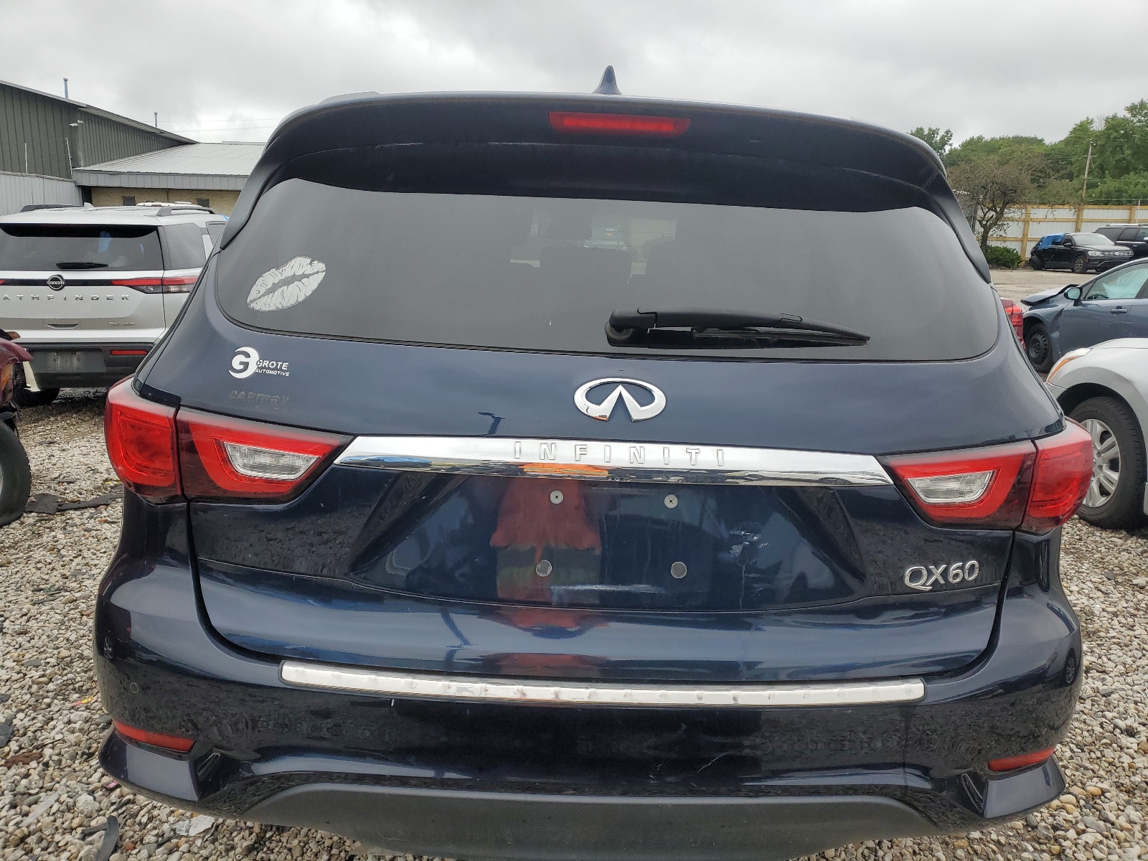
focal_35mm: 26
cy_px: 430
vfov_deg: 53.1
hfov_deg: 67.3
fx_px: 862
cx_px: 574
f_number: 1.5
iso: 50
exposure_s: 1/769
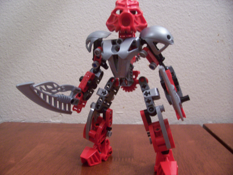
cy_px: 88
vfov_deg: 41.8
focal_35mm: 34
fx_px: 229
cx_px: 116
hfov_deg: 54.0
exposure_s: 1/8
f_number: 2.7
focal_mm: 5.6
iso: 160
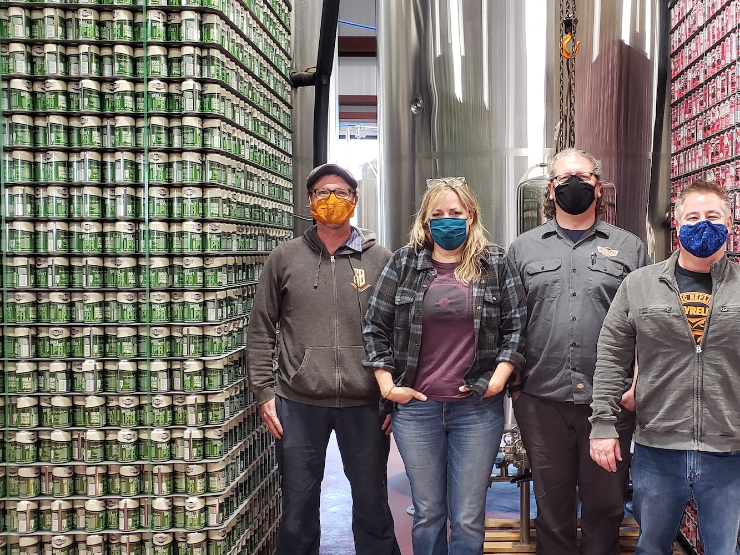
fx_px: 834
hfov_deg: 46.5
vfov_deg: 36.8
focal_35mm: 39
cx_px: 534
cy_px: 286
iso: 320
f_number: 2.4
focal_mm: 4.3
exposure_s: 1/24
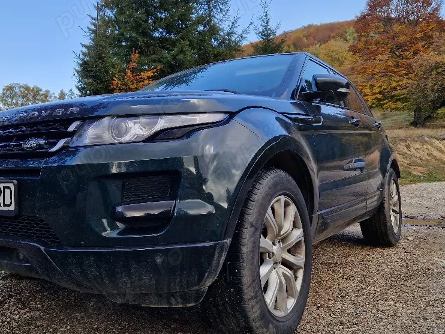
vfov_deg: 45.3
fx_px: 398
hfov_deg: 57.4
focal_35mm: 31
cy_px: 144
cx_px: 159
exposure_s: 1/385
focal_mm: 5.4
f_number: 1.8
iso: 50
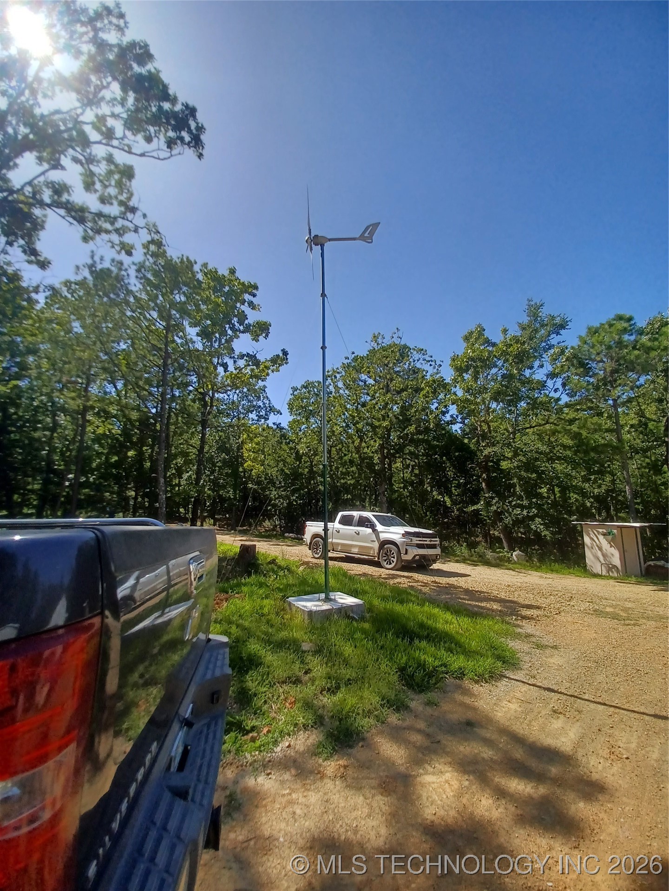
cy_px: 446
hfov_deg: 89.9
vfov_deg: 106.2
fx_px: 335
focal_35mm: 13
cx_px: 334
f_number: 2.2
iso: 40
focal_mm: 1.42
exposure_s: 1/1221
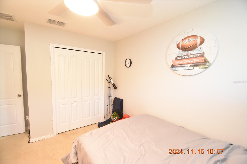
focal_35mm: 15
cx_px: 124
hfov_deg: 100.4
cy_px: 82
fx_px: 103
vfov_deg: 77.3
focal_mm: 10
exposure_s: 1/60
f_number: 3.5
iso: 2800
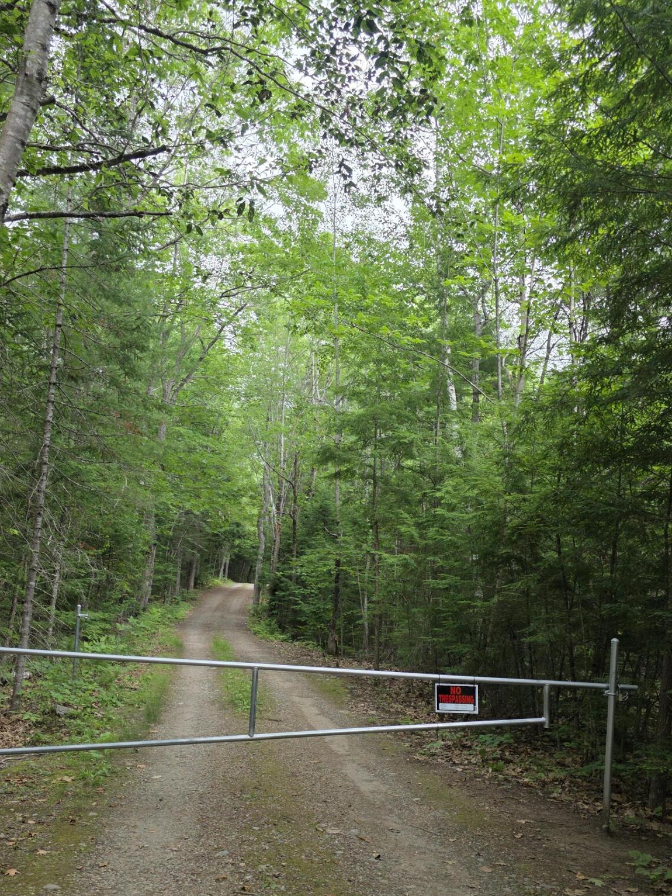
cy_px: 568
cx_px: 291
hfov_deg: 46.7
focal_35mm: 30
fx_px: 776
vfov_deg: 59.1
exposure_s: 1/359
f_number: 1.7
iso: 40
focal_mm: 6.3
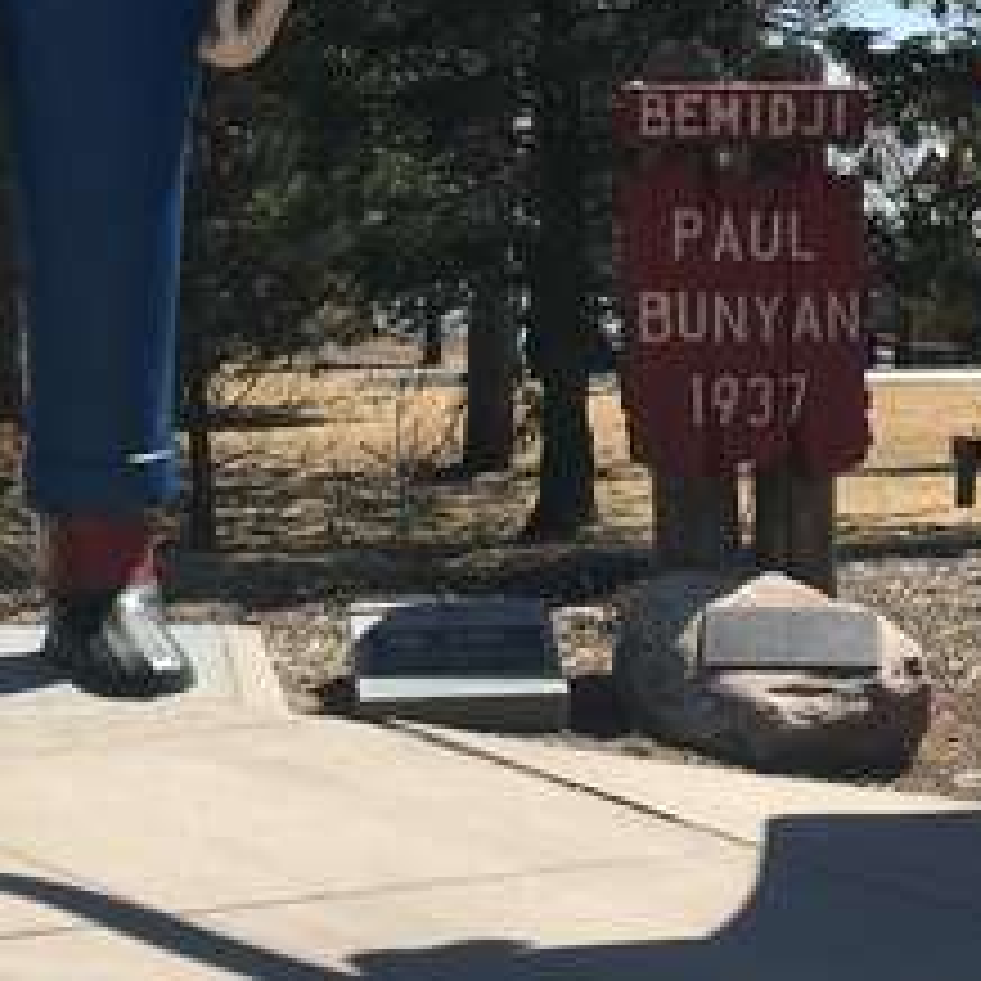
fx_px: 3014
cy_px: -45
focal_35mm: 94
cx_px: 540
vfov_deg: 17.9
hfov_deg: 18.5
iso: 25
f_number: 2.2
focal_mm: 4.15
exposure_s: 1/1399
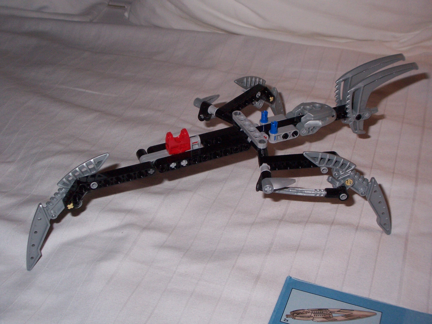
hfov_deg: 38.9
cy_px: 162
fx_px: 612
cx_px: 216
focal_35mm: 49
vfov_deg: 29.7
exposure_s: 1/80
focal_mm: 8
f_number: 4
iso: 125
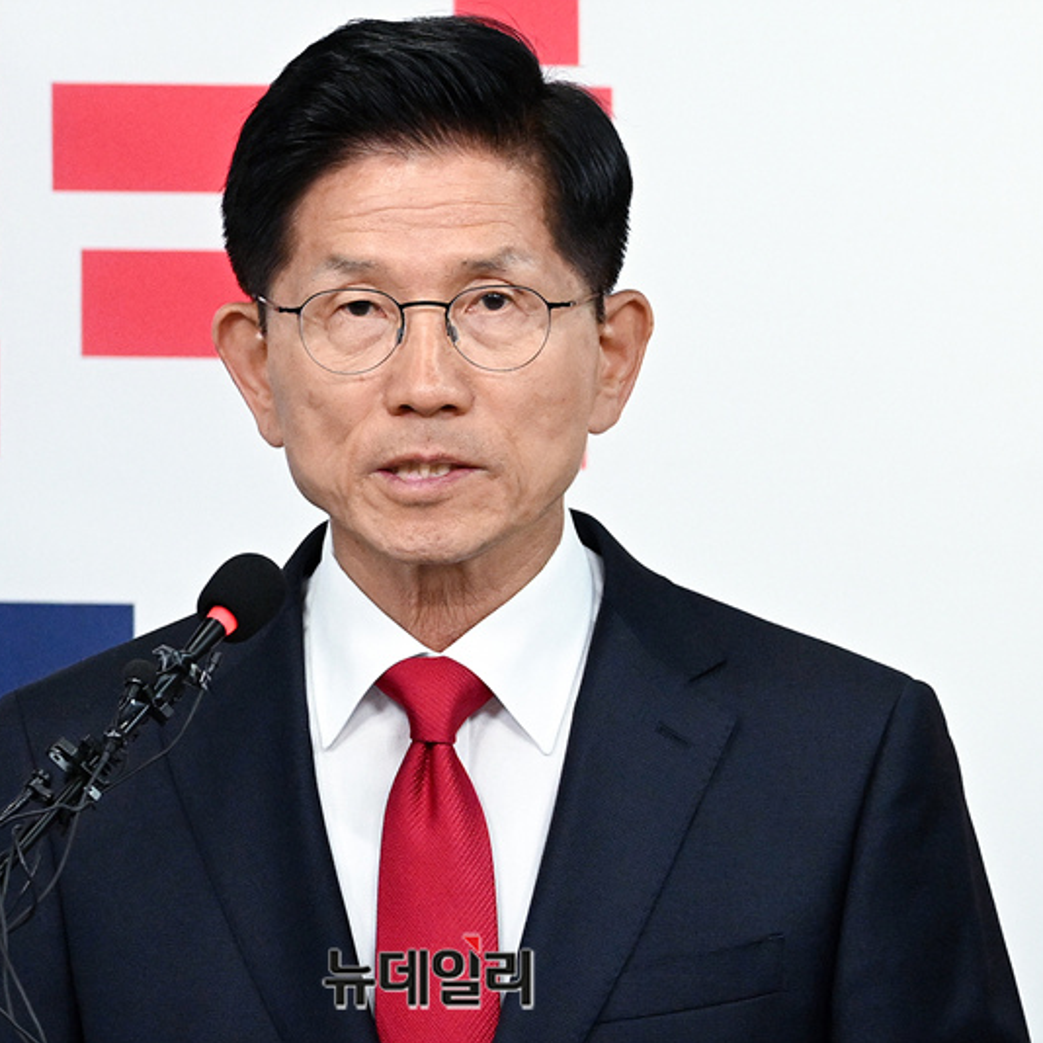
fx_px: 6306
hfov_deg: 9.5
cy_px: 522
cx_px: 426
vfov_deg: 9.5
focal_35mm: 185
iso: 3200
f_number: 6.3
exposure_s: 1/500
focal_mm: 145
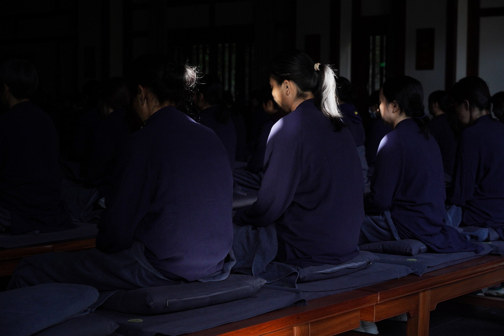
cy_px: 168
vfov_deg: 21.9
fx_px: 868
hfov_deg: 32.4
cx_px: 252
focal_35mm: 62
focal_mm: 62
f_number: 5.6
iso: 800
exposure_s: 1/160
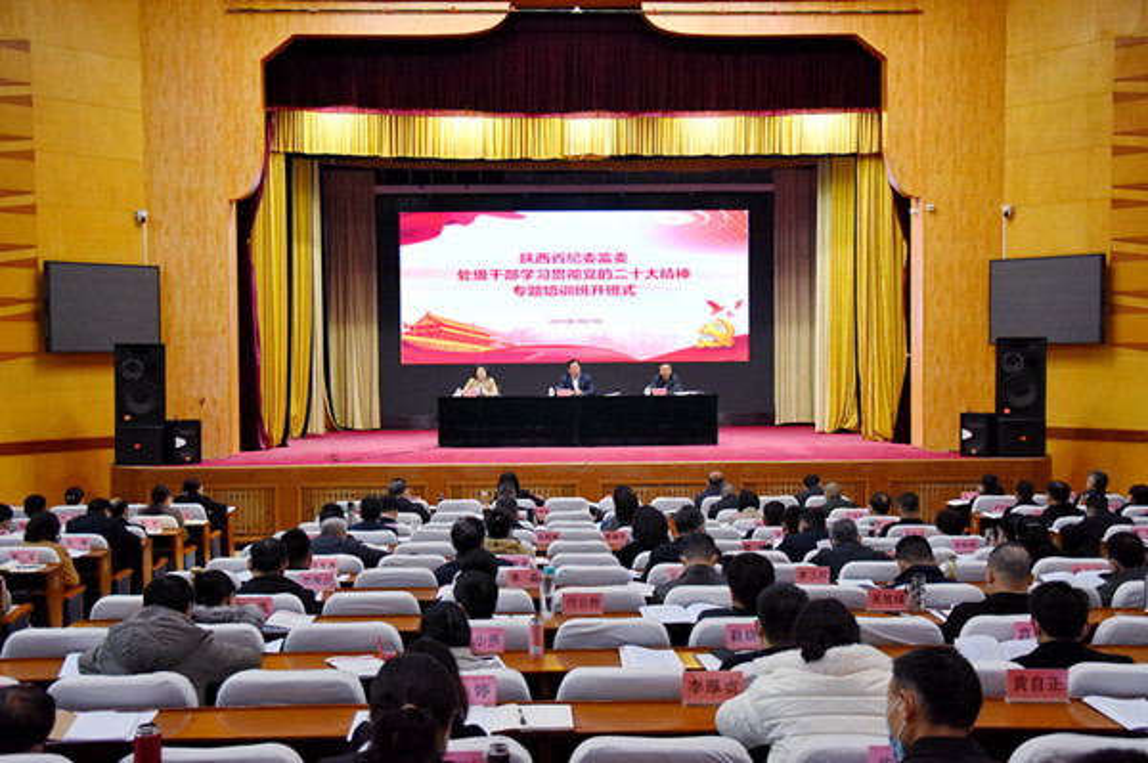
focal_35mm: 42
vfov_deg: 31.8
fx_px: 1338
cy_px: 382
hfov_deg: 46.4
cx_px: 574
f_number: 4
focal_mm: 28
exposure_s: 1/160
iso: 1600
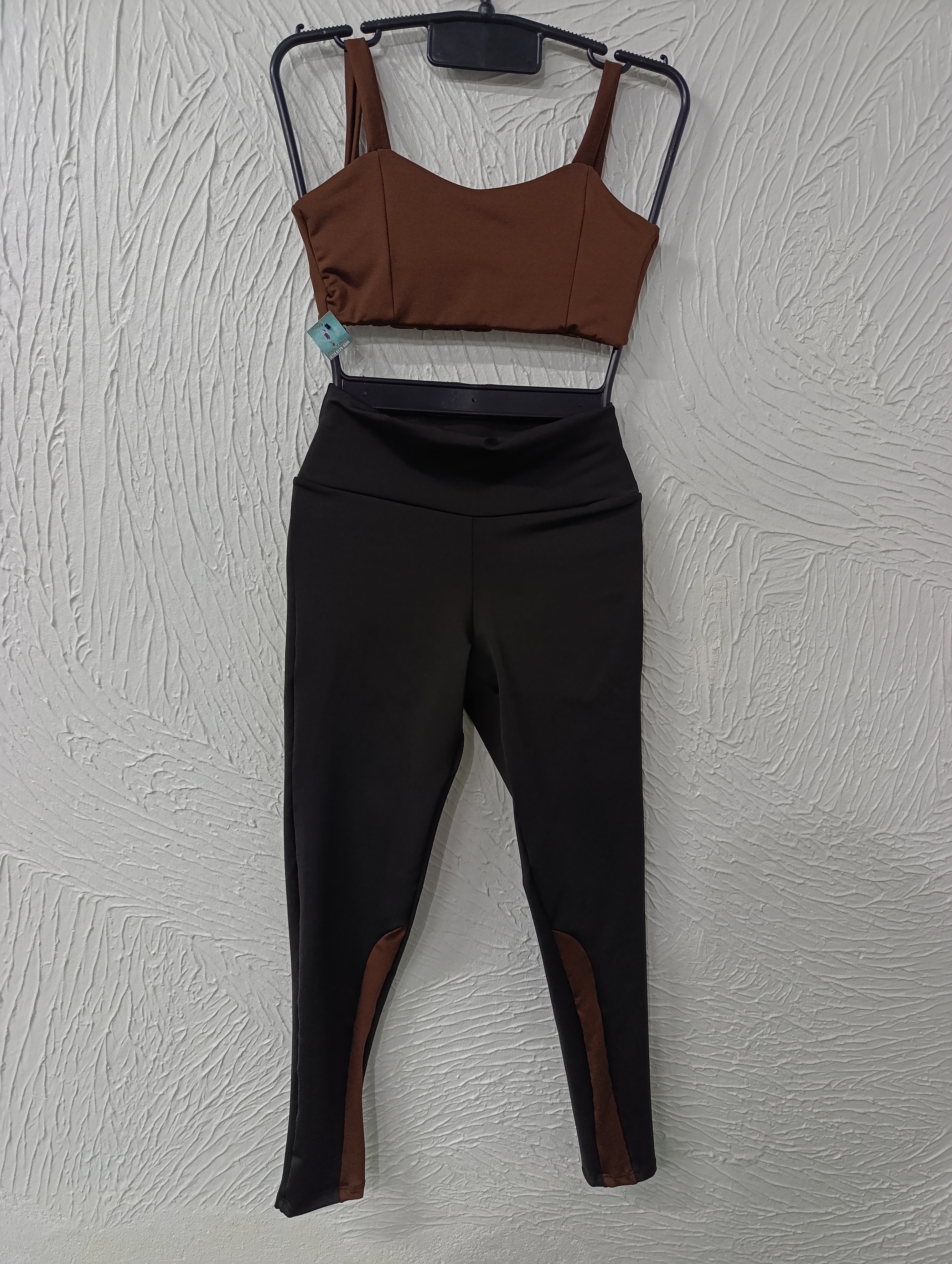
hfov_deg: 59.0
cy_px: 632
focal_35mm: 23
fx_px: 841
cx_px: 476
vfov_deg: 73.8
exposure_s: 1/60
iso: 1000
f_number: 1.6
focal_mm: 6.14
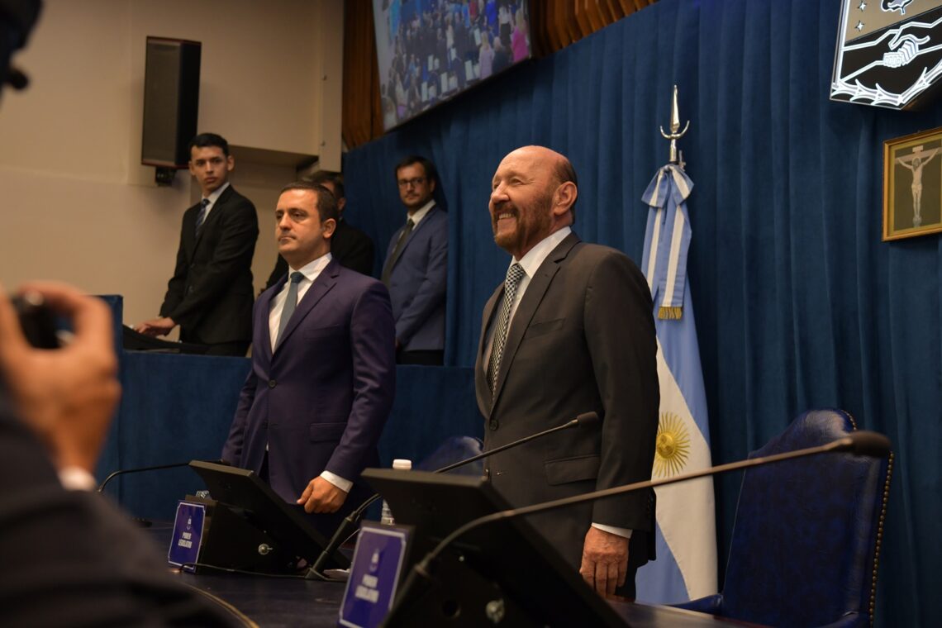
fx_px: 1361
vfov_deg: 26.0
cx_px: 471
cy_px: 314
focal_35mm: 52
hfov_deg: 38.2
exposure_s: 1/125
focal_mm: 52
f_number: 5
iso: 1250
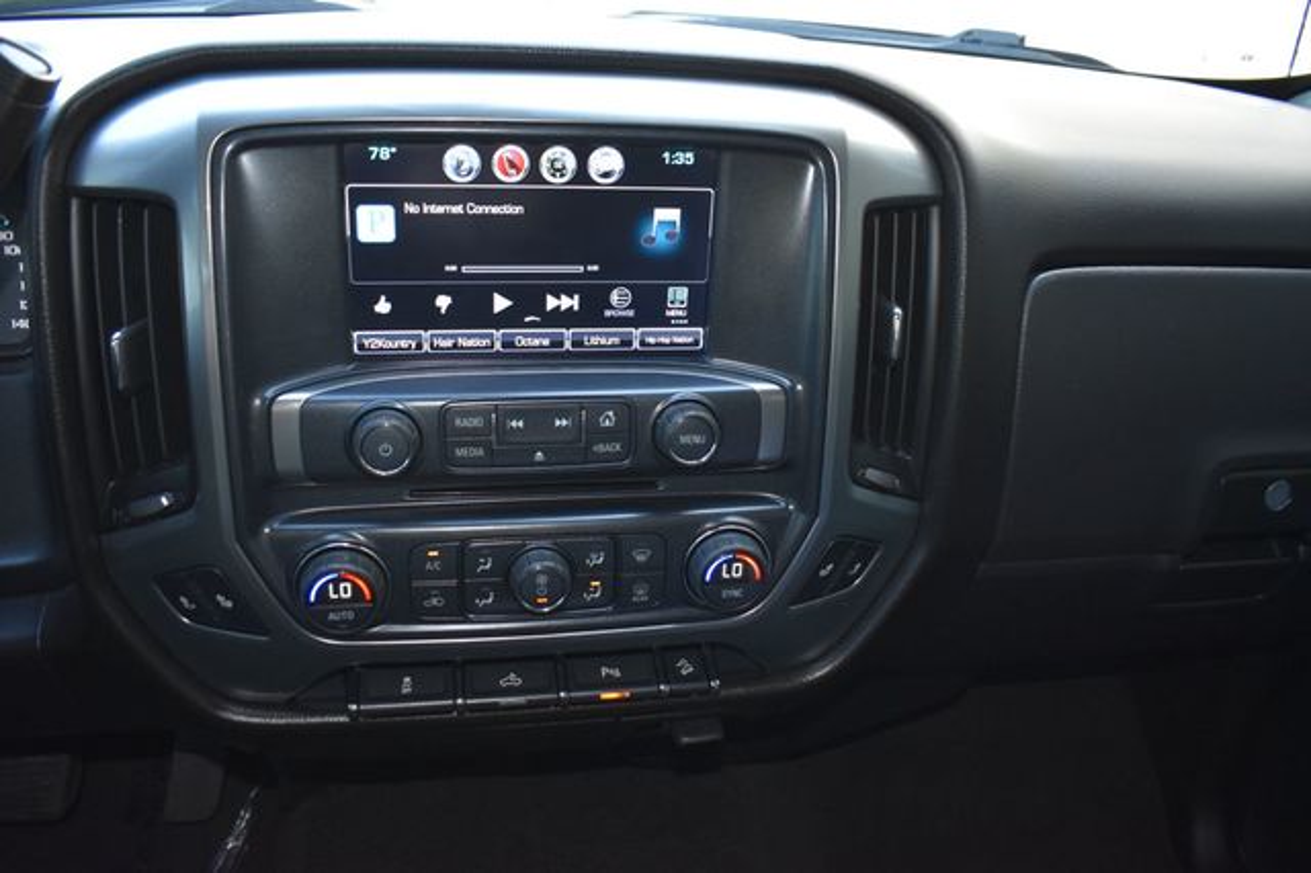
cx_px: 656
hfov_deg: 62.0
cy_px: 436
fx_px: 1092
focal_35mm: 30
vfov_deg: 43.6
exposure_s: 1/80
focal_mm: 20
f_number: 4.5
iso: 800
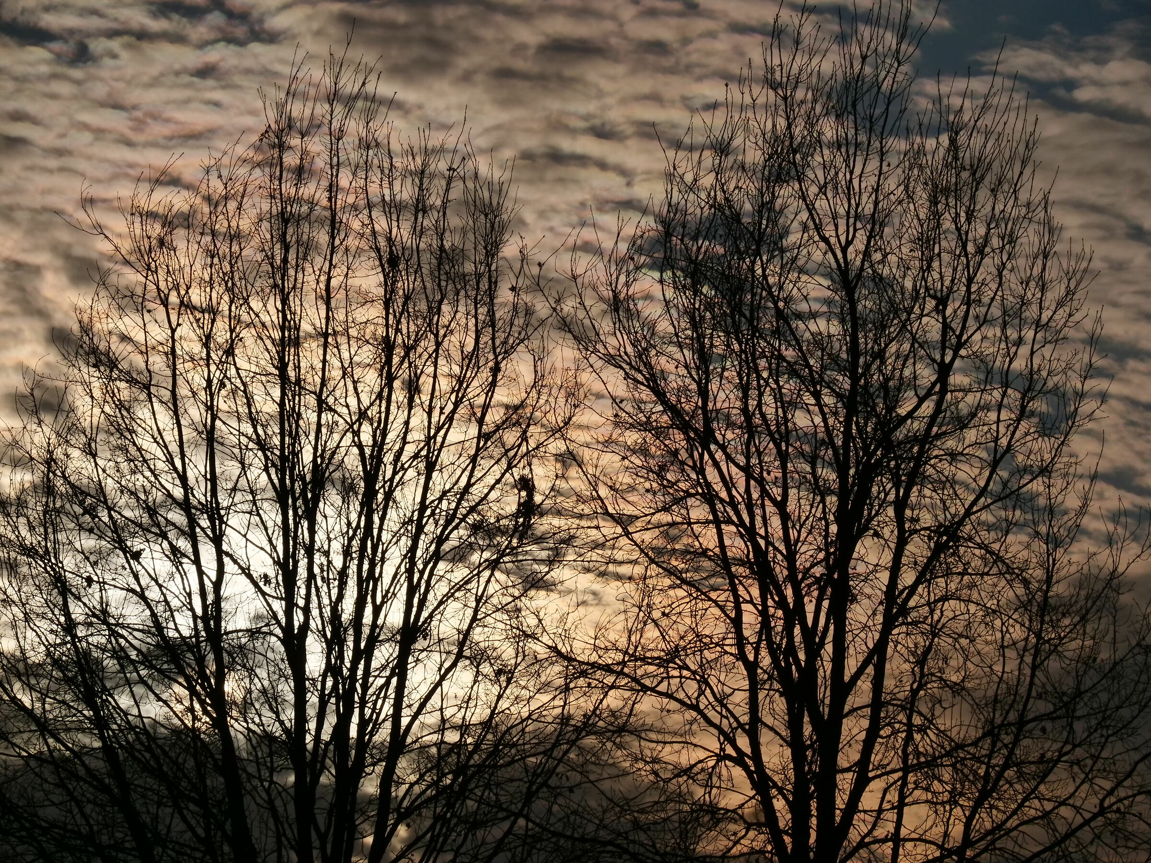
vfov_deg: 6.9
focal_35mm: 214
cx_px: 576
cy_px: 432
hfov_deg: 9.2
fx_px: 7116
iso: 500
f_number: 16
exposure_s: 1/4000
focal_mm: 107
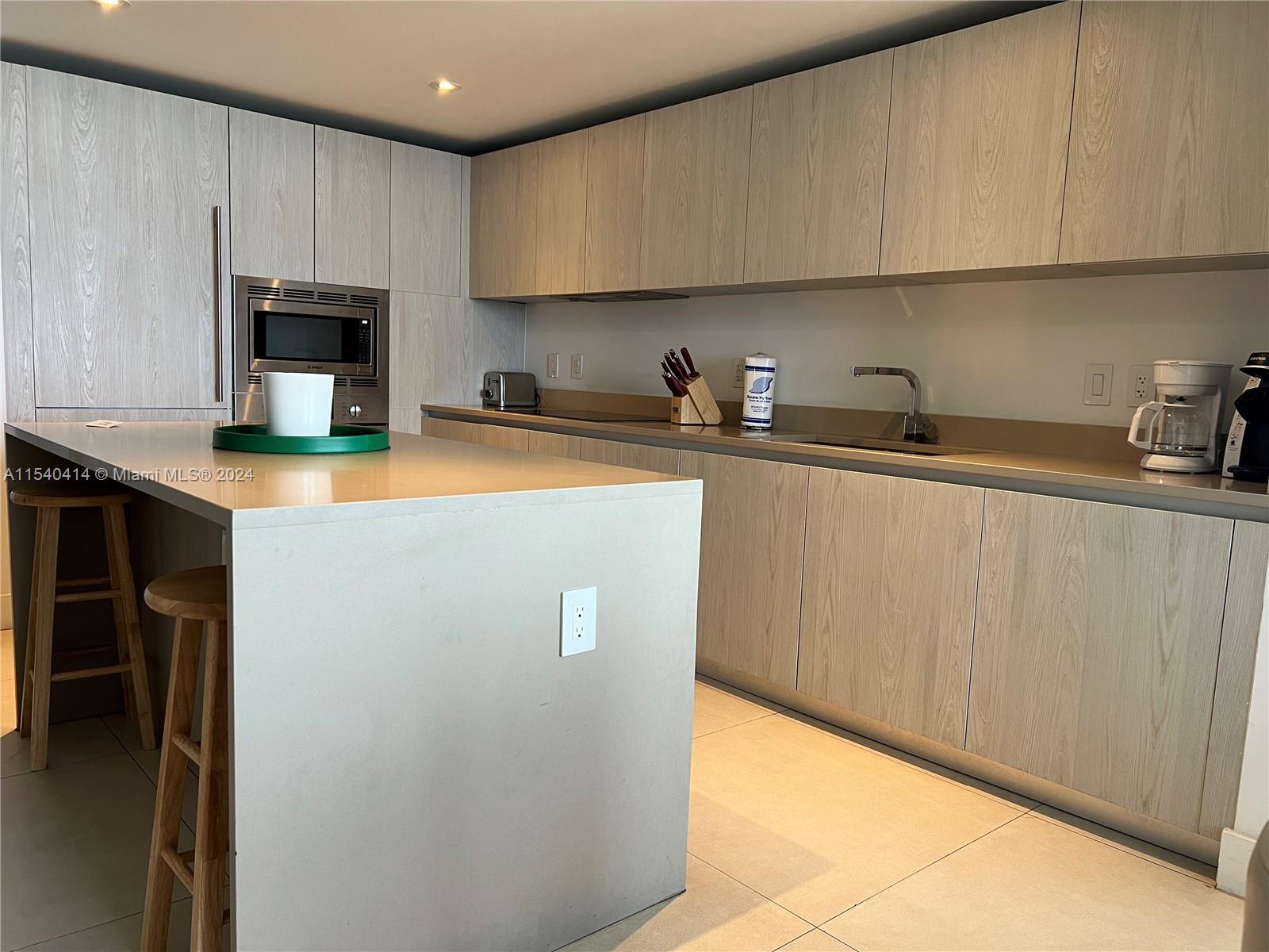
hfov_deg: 67.3
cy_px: 476
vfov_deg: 53.1
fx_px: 953
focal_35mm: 26
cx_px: 634
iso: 100
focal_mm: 5.7
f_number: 1.5
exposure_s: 1/60
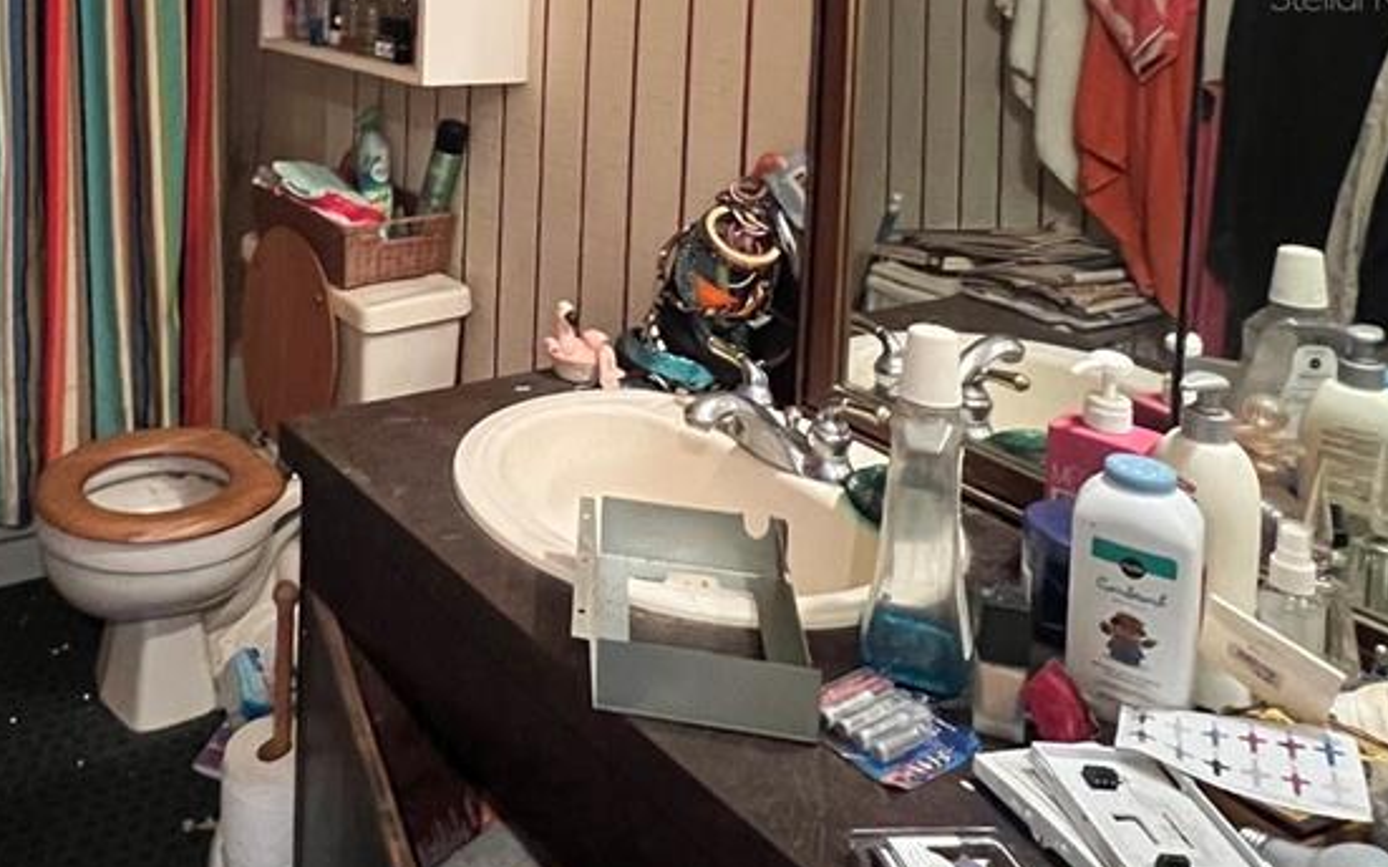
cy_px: -5
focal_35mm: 30
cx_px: 315
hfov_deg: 58.9
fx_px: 1134
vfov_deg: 37.3
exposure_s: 1/40
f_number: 1.8
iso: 1000
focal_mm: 1.57
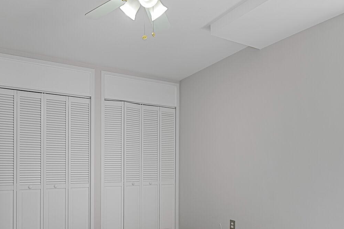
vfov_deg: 47.7
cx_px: 129
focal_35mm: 26
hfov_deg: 68.3
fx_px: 248
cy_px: 172
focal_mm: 10
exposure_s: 1/10
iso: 200
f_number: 8
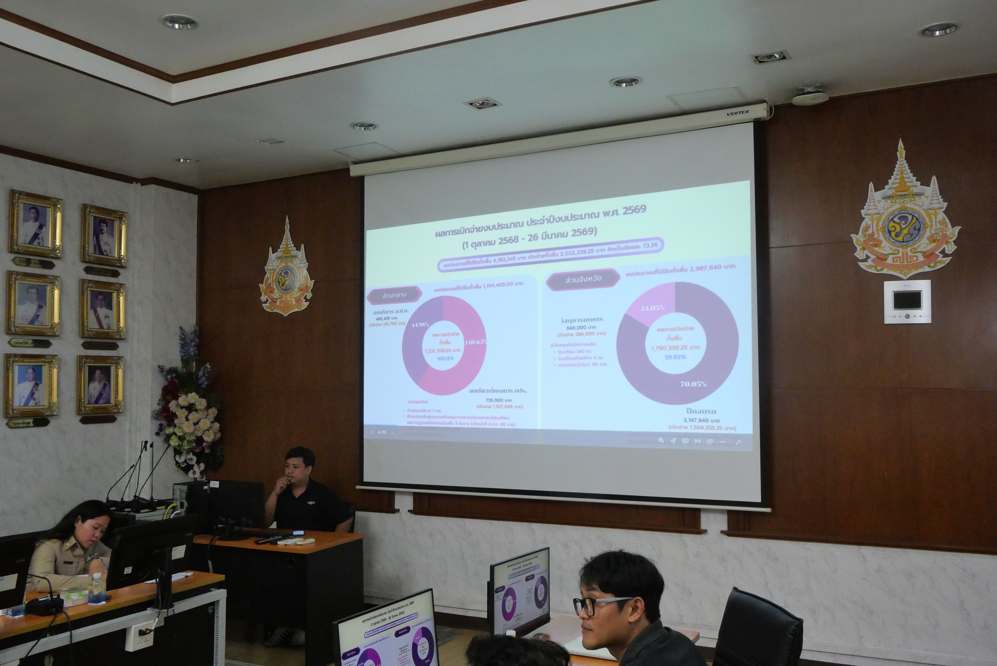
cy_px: 333
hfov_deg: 60.3
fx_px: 859
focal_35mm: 31
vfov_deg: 42.4
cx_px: 498
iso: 3200
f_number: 7.1
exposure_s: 1/60
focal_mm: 15
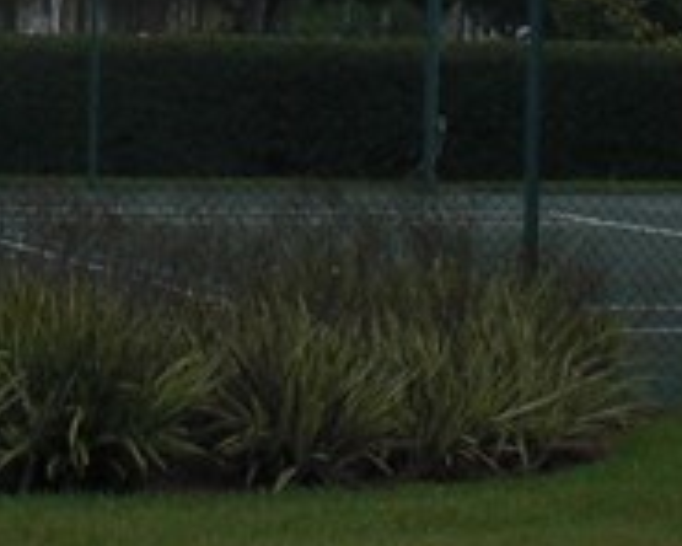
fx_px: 4138
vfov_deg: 7.4
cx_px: 339
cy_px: -273
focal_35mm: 205
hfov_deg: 9.4
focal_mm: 6.3
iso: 64
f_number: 5.6
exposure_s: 1/500
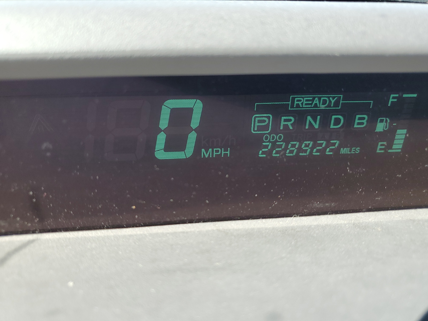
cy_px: 160
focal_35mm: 26
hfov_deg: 67.3
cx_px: 214
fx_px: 321
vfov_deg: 53.1
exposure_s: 1/385
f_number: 1.5
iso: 50
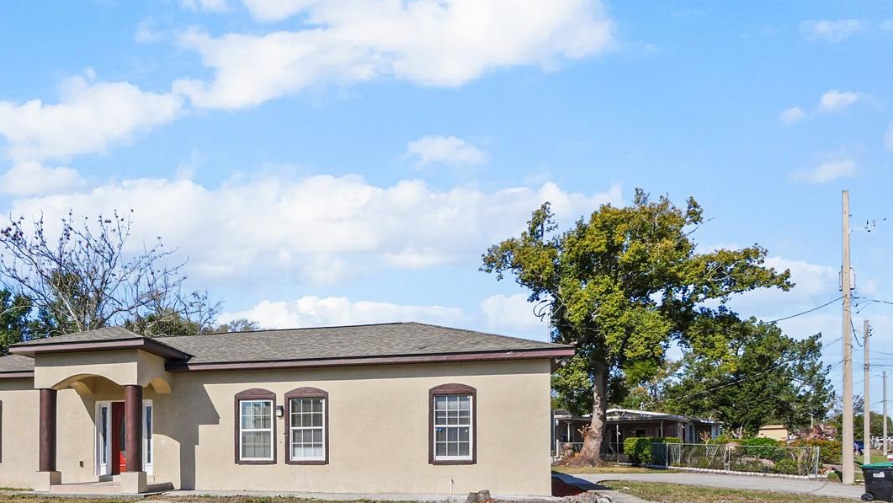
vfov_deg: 47.4
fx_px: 545
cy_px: 387
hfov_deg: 76.5
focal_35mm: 23
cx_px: 308
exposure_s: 1/2000
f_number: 11
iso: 200
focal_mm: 7
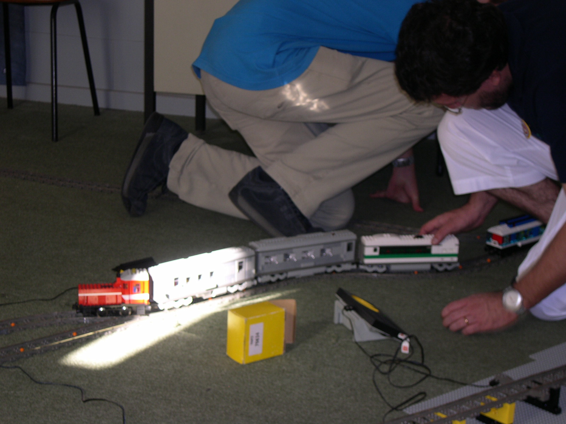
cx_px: 283
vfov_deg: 19.1
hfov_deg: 25.3
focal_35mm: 77
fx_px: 1259
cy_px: 212
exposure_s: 1/30
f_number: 4
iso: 100
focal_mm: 16.3
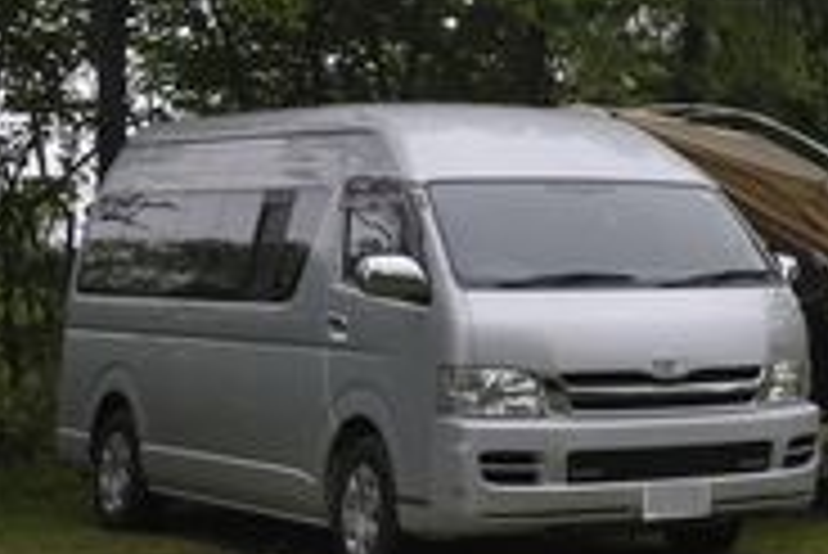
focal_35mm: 111
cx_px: 1150
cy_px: -115
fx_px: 2555
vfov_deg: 12.1
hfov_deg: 17.1
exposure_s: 1/100
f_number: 7.1
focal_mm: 26
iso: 200
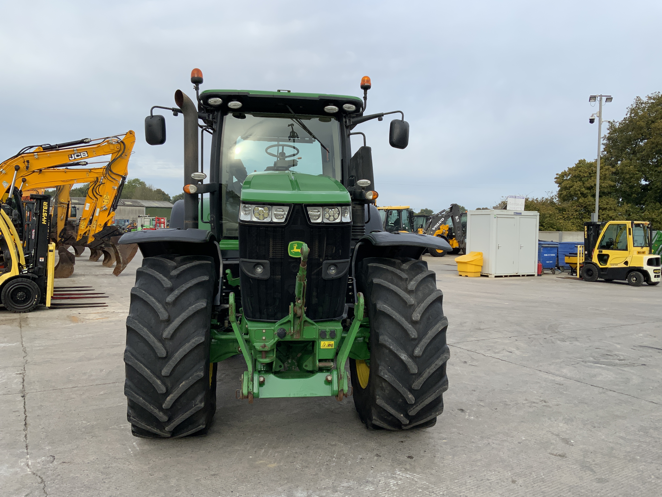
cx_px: 331
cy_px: 248
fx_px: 555
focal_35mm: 29
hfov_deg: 61.7
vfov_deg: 48.2
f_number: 1.8
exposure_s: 1/804
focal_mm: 3
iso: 16
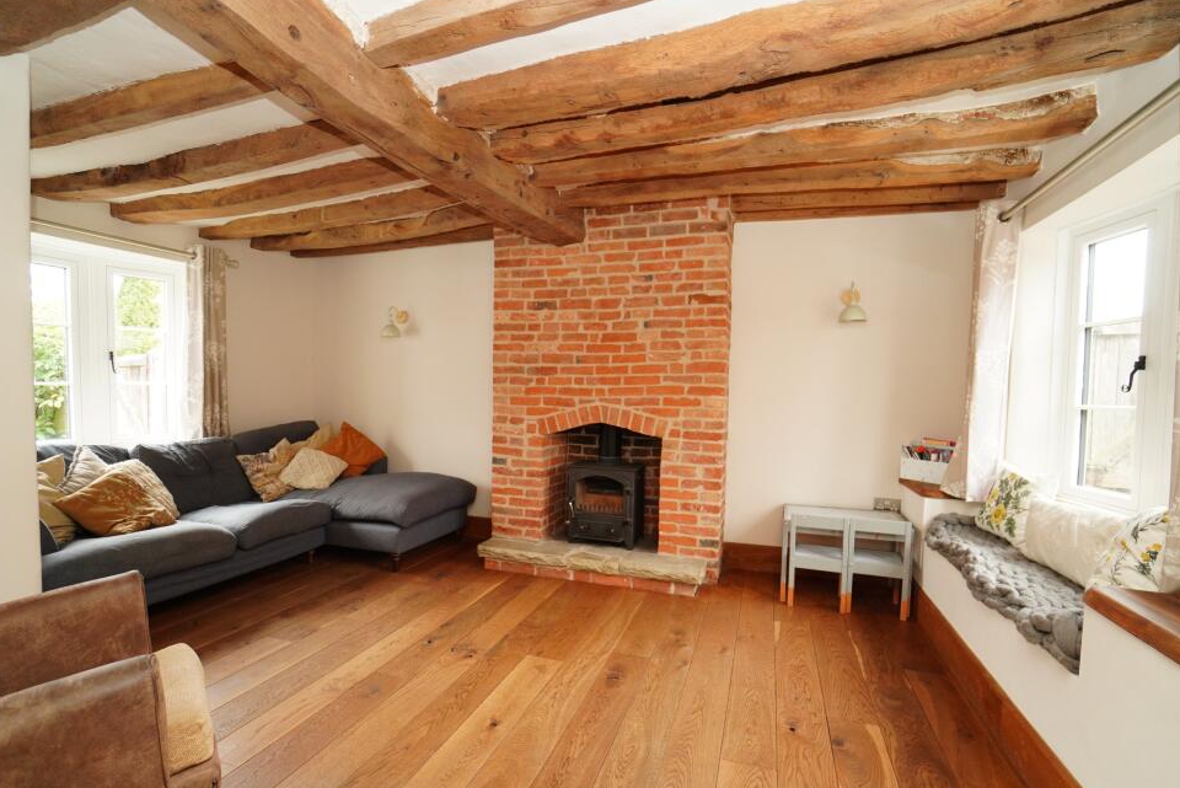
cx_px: 575
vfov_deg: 73.8
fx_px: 525
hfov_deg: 96.7
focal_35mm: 16
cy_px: 412
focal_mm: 10
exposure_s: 1/60
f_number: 4
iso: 800
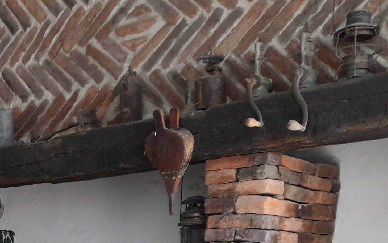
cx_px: -84
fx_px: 888
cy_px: 353
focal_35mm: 84
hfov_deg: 22.6
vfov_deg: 14.6
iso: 50
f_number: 1.9
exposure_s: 1/60
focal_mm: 3.7
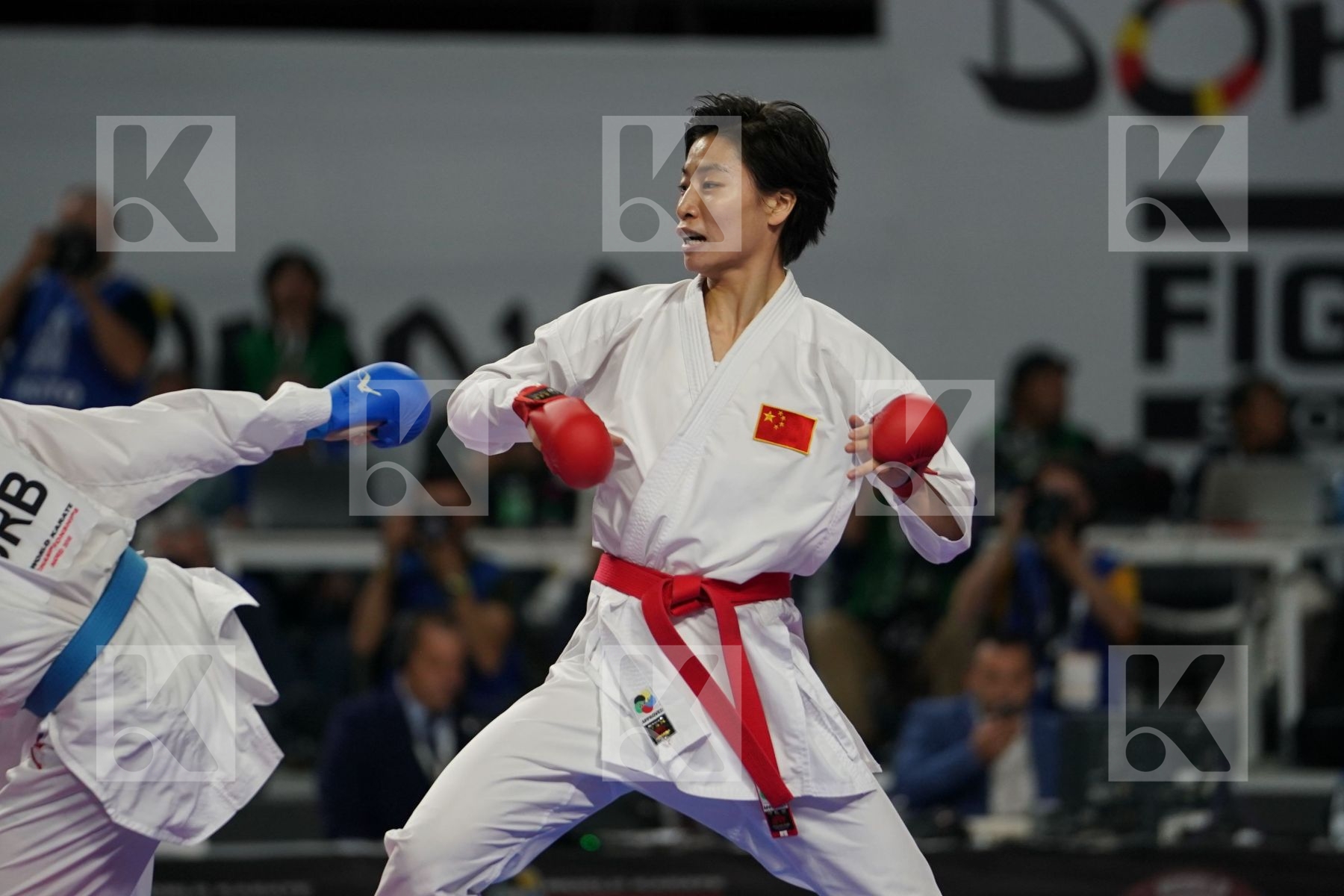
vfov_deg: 4.6
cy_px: 448
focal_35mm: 300
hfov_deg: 6.9
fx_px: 11199
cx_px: 672
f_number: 2.8
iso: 1250
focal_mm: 200
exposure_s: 1/1000
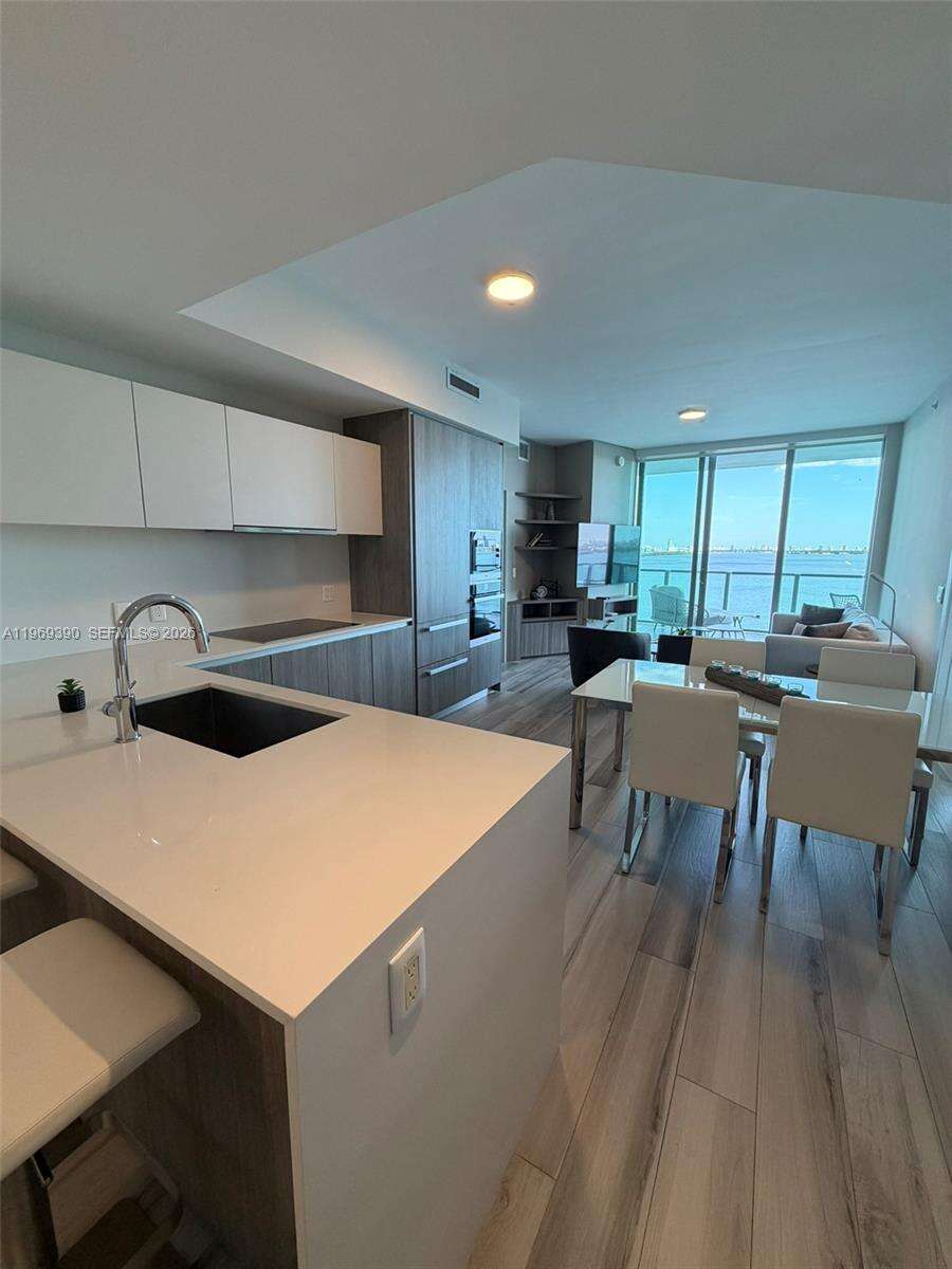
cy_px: 634
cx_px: 476
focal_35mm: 14
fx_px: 513
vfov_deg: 102.1
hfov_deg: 85.7
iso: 160
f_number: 2.2
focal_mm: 2.22
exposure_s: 1/120
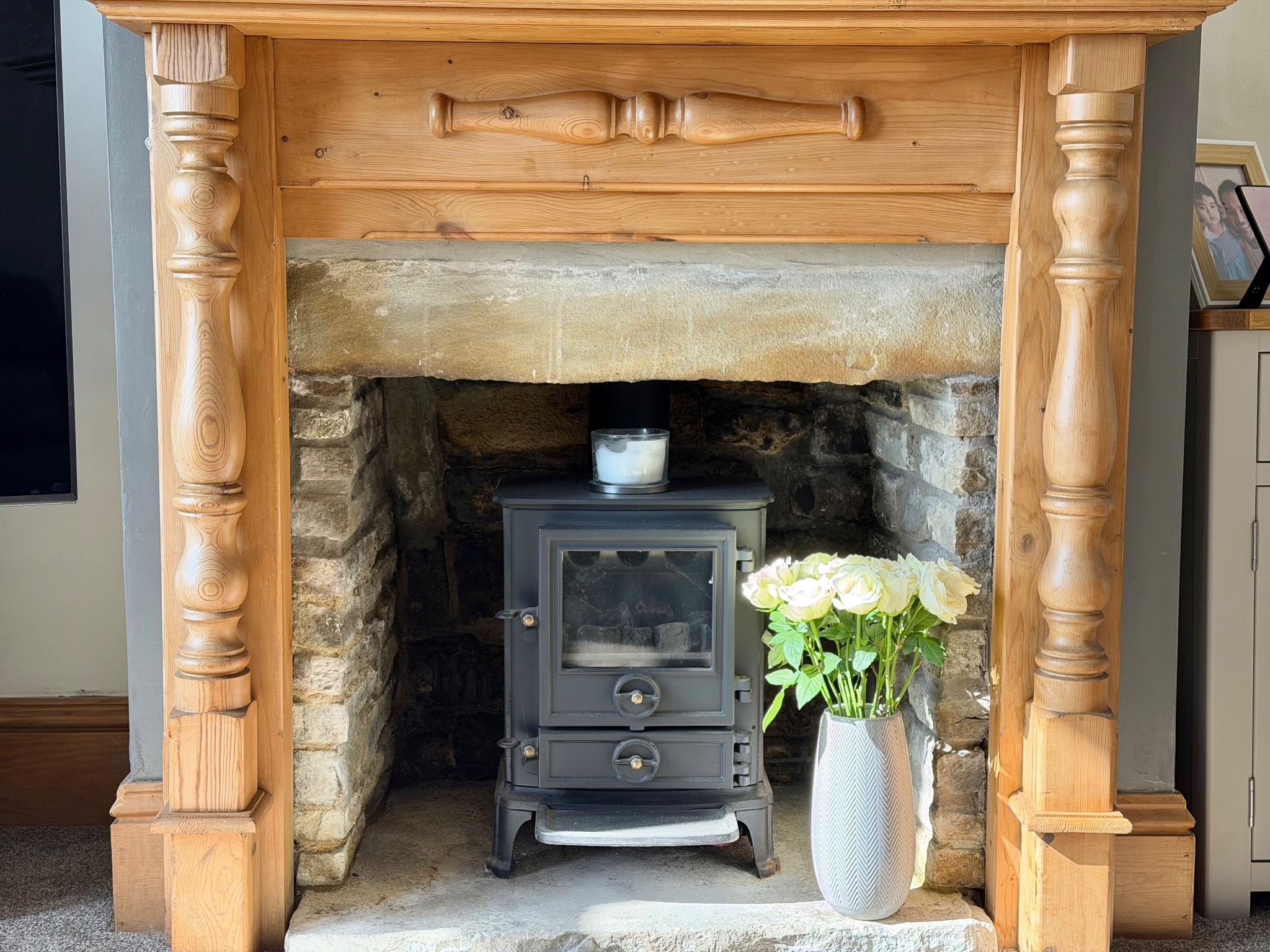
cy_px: 476
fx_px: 1761
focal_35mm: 48
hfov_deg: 39.7
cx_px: 635
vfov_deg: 30.3
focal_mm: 6.76
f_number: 1.78
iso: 64
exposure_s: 1/181
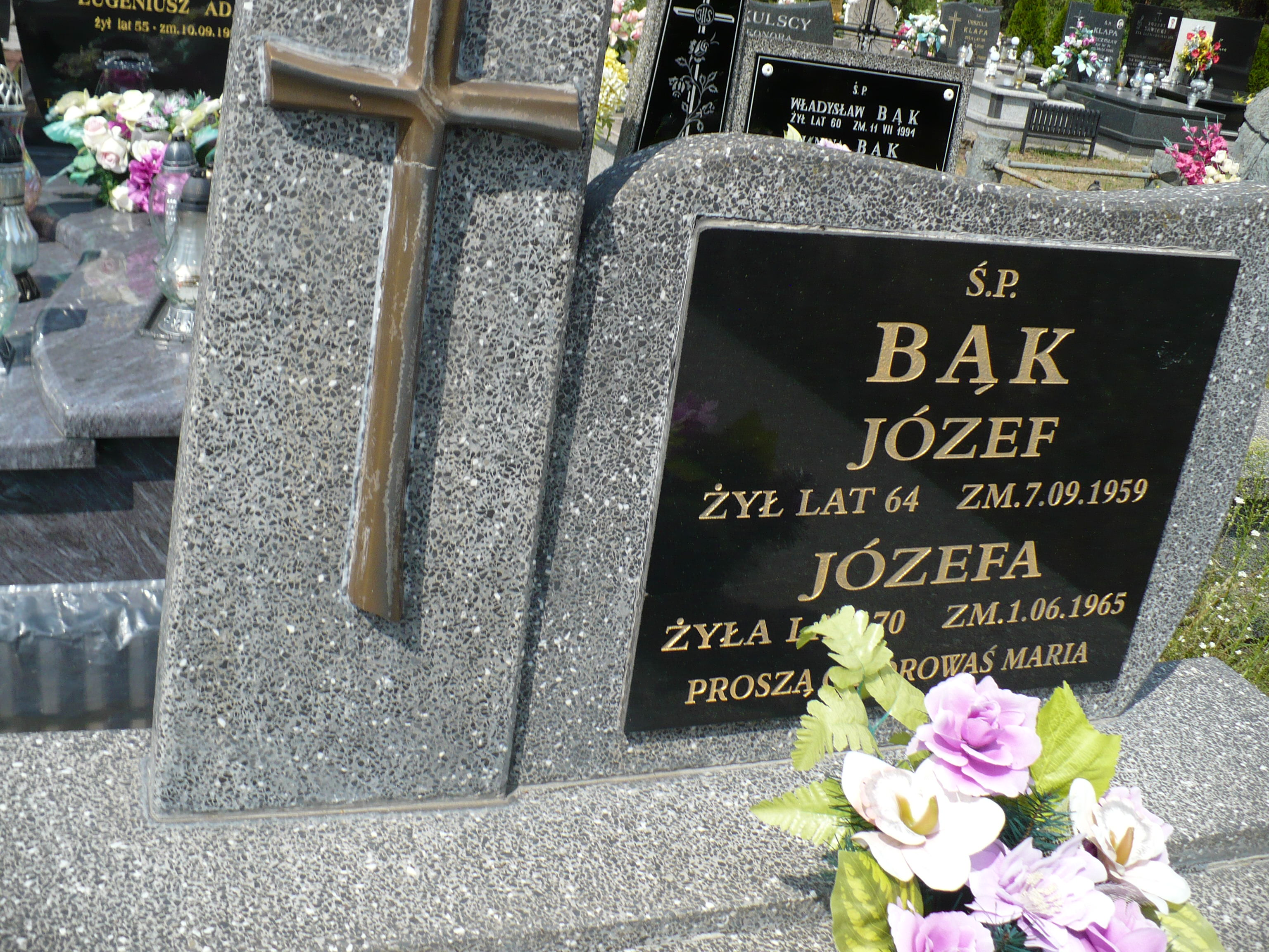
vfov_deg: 38.7
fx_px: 1356
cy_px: 476
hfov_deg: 50.1
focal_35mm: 37
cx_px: 634
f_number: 8
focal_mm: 6.1
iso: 100
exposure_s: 1/160
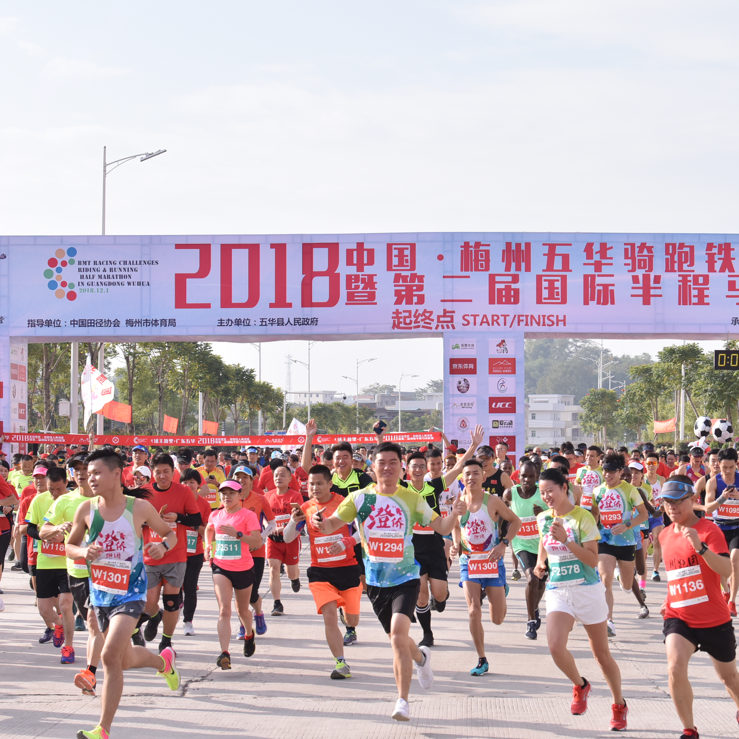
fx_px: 2174
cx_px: 482
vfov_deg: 19.3
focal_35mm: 90
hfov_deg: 19.2
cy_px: 371
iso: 1000
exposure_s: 1/1600
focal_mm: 70
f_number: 8
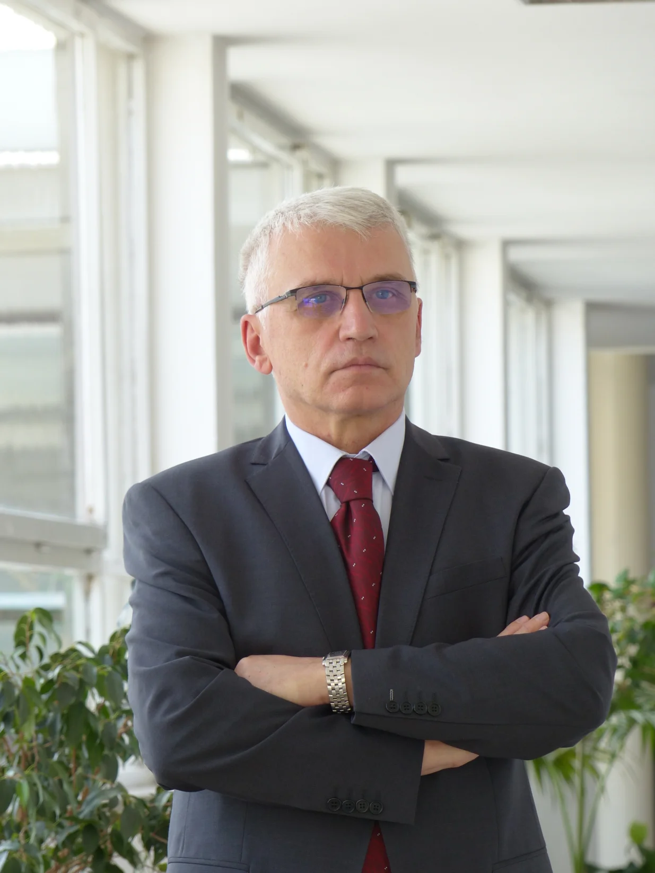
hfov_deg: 5.5
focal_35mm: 269
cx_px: 328
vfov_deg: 7.4
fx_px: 6788
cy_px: 436
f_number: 3.2
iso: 100
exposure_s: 1/125
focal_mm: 48.4
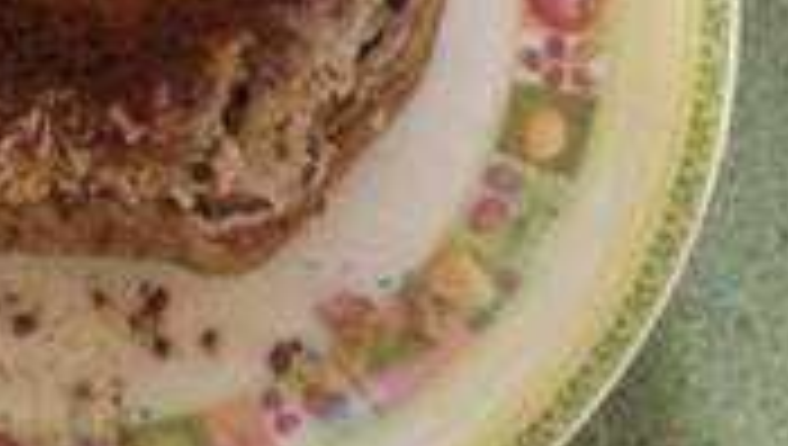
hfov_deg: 20.5
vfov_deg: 11.9
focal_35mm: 98
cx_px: -122
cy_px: -189
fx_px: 2050
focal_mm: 4.28
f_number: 2.4
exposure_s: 1/17
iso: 640
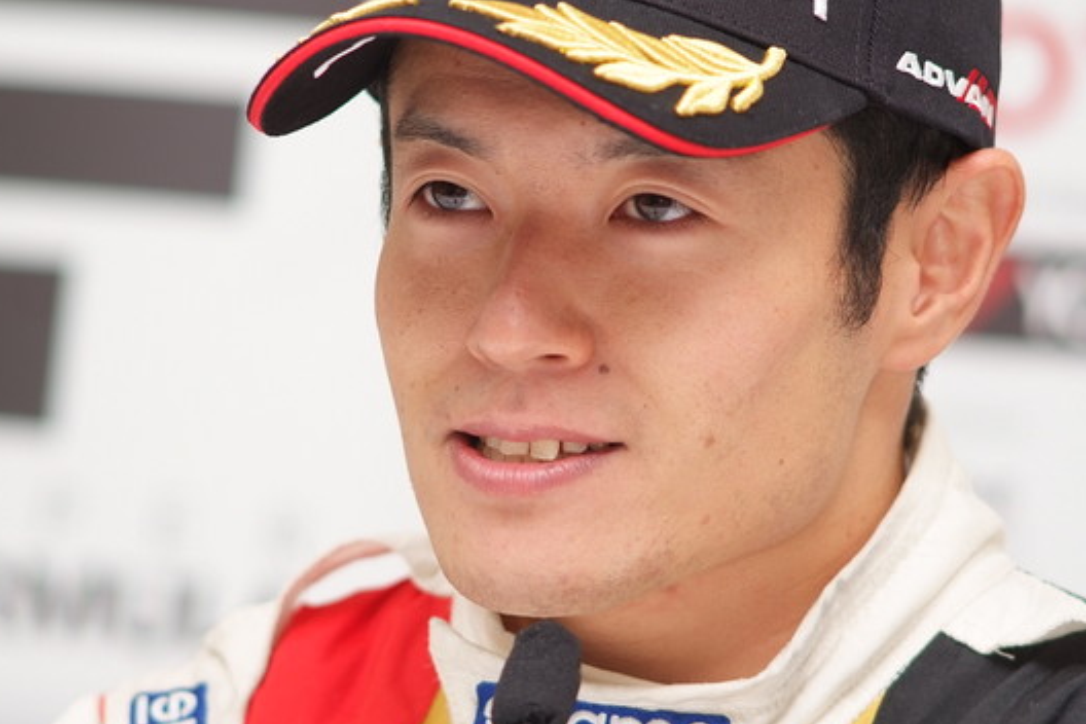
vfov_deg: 3.7
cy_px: 376
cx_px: 512
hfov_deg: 5.6
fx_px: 11100
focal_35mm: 368
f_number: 2.8
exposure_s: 1/250
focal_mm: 180
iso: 400
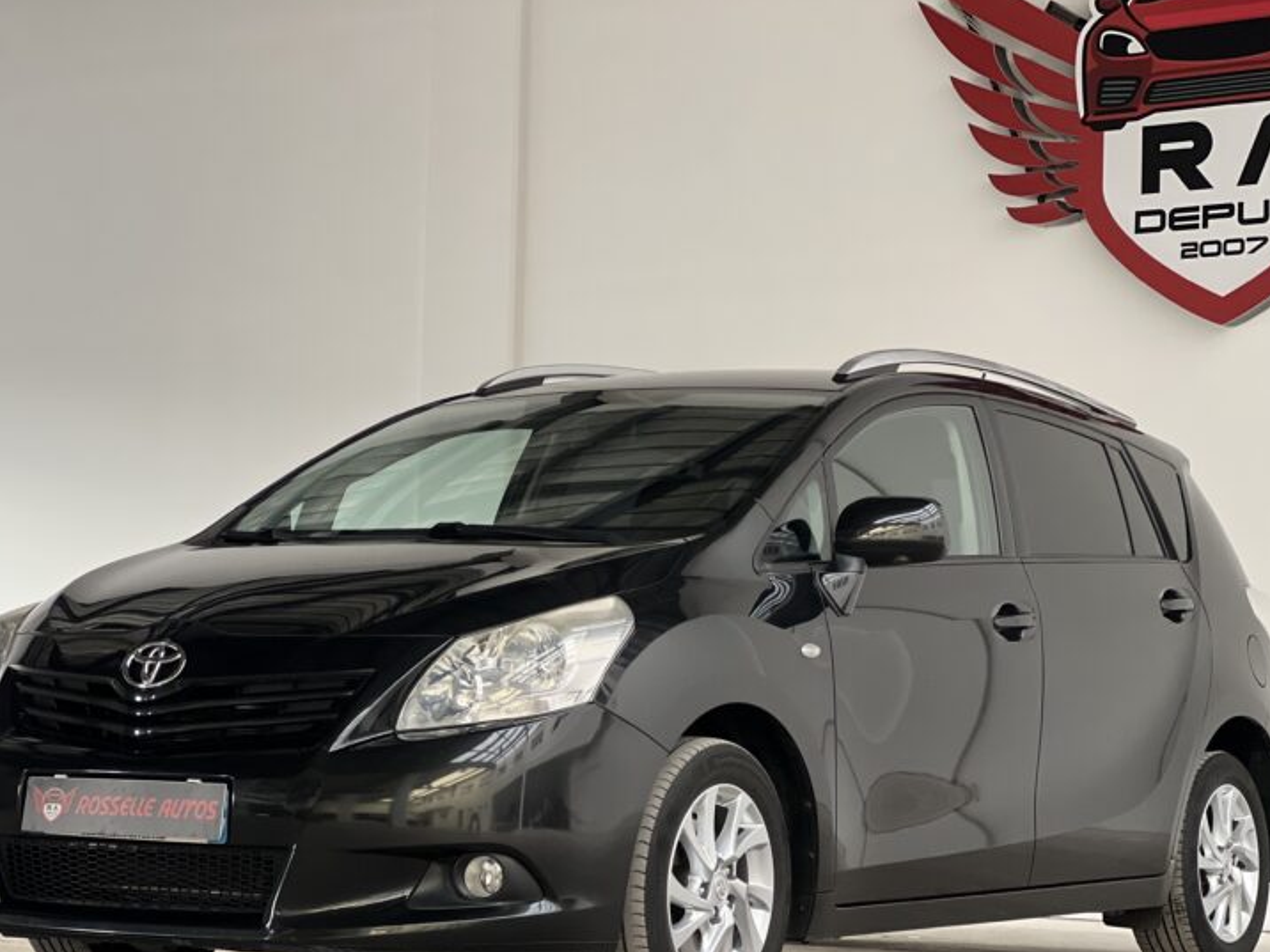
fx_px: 3155
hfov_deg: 22.8
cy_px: 525
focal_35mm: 86
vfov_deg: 17.2
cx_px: 582
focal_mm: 9
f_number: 2.8
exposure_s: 1/40
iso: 320
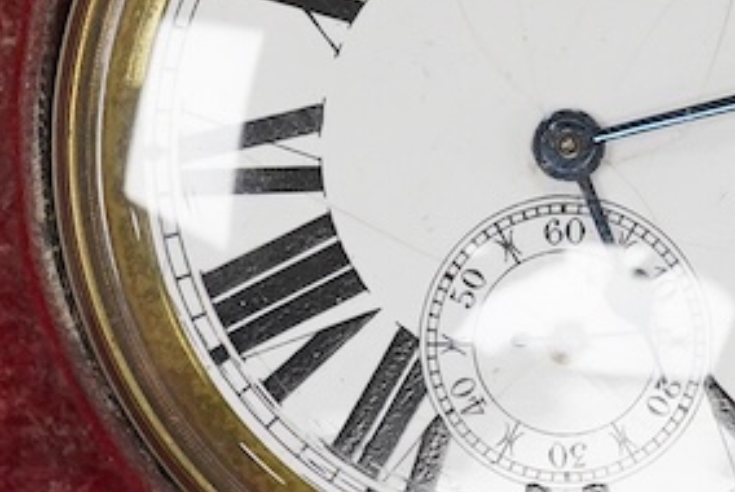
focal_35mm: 178
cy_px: 23
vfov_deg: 7.7
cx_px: 560
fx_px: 3638
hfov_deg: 11.5
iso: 2500
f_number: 8
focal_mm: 30
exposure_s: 1/400
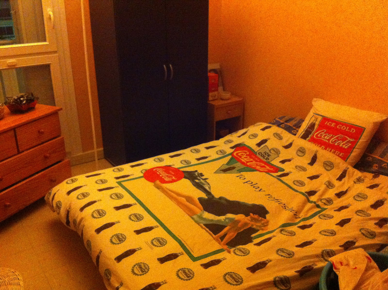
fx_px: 392
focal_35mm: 35
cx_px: 194
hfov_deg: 52.7
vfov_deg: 40.6
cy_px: 145
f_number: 2.8
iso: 1000
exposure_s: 1/15
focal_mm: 3.85
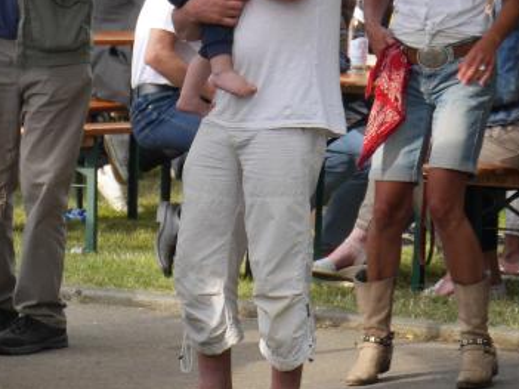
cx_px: 151
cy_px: 34
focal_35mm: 333
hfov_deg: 5.9
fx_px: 4991
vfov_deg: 4.5
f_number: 5.8
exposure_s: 1/160
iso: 200
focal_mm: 73
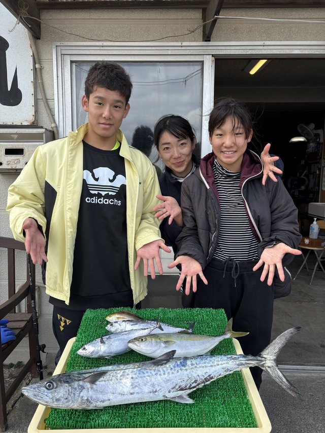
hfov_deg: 53.0
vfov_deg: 67.3
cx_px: 162
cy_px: 216
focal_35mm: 26
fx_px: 326
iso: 50
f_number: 1.6
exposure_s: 1/943
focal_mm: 5.96
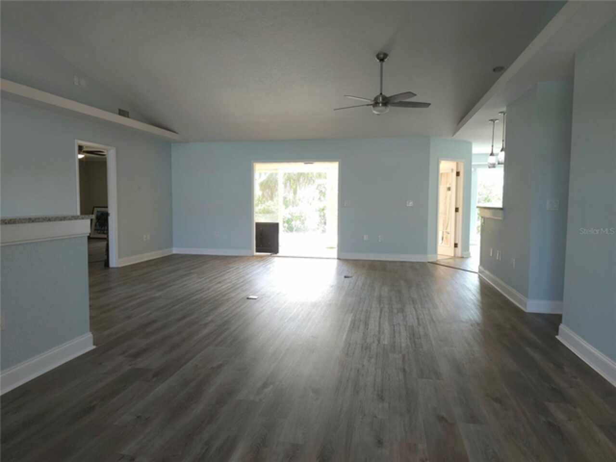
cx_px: 308
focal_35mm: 23
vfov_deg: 58.9
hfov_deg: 73.9
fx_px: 409
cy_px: 231
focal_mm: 6.3
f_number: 1.7
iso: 64
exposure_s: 1/60.2
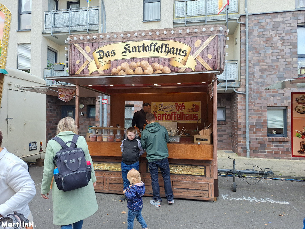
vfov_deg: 58.9
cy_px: 114
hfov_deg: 73.9
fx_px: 203
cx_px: 152
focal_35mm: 23
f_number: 1.8
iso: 40
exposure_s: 1/989
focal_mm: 5.54
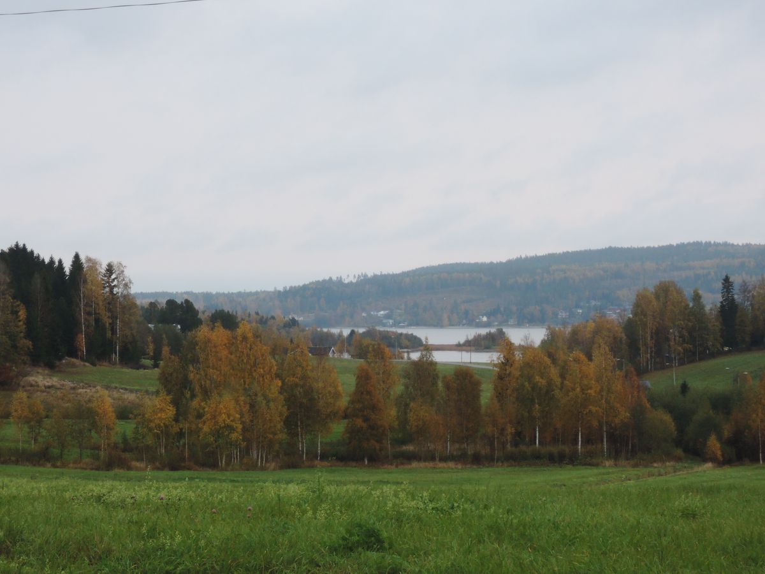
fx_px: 2320
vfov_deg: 14.1
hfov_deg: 18.7
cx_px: 382
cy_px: 287
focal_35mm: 105
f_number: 6.5
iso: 400
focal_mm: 22.4
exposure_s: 1/125
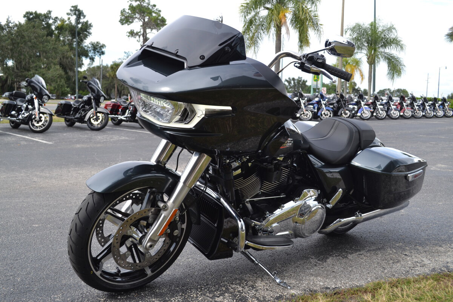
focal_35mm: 36
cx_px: 226
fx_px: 453
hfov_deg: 53.1
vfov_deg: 36.9
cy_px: 151
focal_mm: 24
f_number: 6.3
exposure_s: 1/160
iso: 100
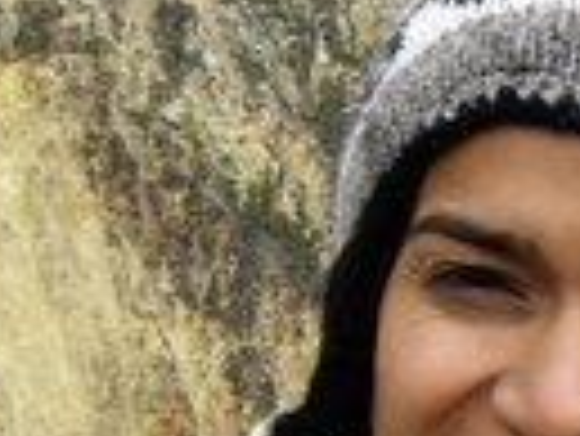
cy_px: 458
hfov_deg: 10.3
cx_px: 796
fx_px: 3153
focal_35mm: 188
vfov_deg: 7.9
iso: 50
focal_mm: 6.2
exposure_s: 1/80
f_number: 4.3
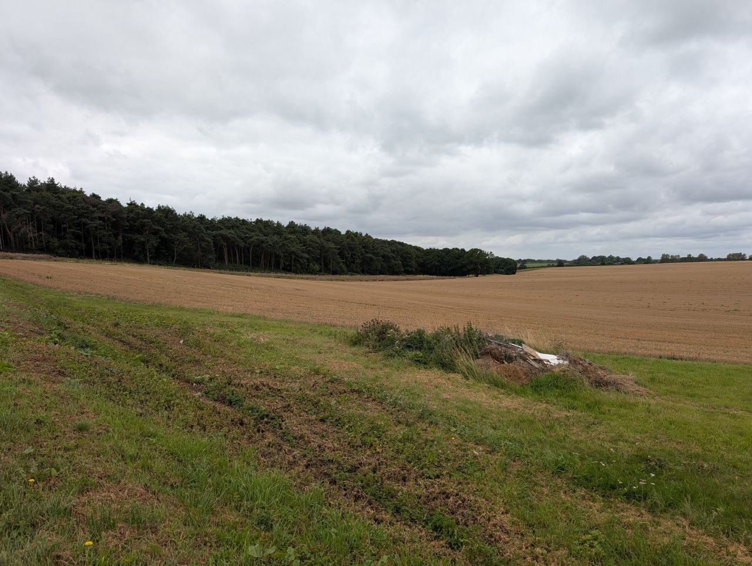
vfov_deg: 56.9
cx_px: 376
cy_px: 283
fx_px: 522
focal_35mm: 24
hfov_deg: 71.5
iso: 22
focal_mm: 6.9
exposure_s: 1/651
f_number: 1.68
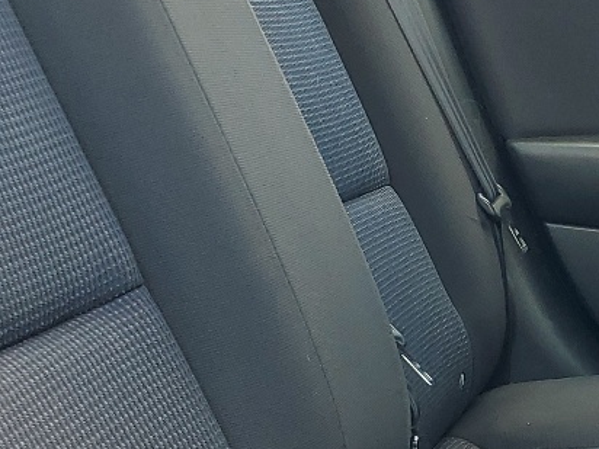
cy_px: 385
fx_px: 1748
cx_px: 721
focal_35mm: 101
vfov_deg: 14.5
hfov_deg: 18.4
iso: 50
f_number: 1.5
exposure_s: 1/141
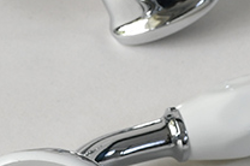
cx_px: 219
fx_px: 1283
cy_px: 309
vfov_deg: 7.2
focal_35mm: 185
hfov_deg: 11.1
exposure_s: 1/30
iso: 200
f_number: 8
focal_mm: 27
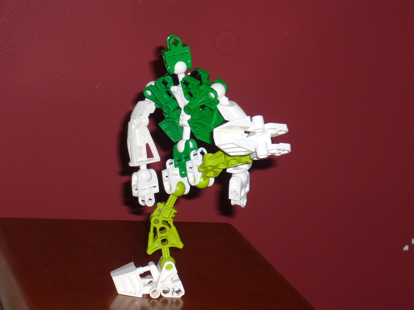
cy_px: 155
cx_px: 207
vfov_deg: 14.1
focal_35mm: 105
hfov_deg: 18.7
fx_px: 1256
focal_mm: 17.4
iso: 100
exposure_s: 1/30
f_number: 5
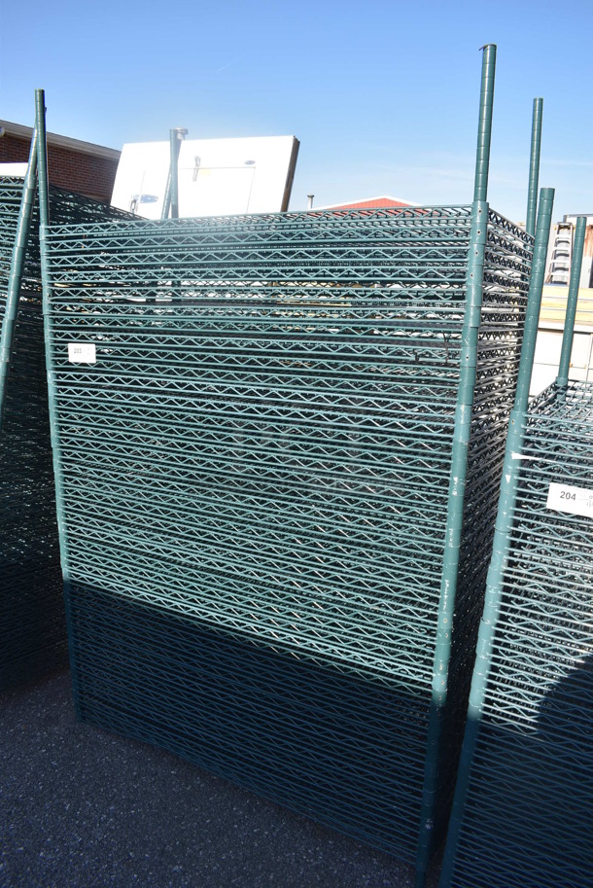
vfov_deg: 67.3
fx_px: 666
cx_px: 296
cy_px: 444
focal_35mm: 27
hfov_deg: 48.0
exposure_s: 1/250
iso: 160
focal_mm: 18
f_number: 8
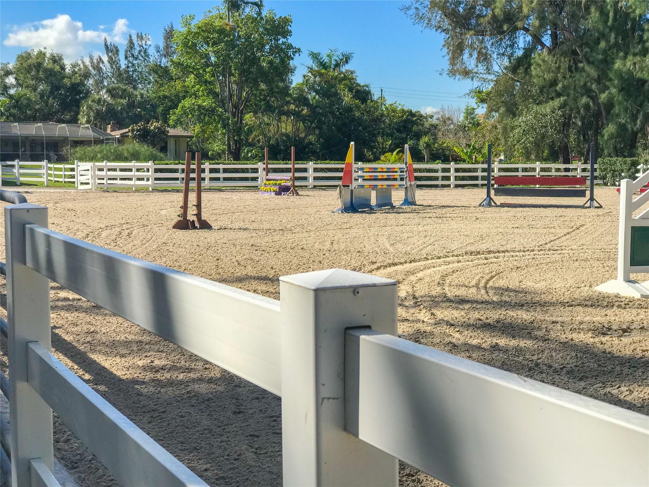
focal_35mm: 57
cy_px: 244
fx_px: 1069
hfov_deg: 33.8
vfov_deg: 25.7
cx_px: 324
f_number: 2.8
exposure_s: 1/1259
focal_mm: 6.6
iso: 20
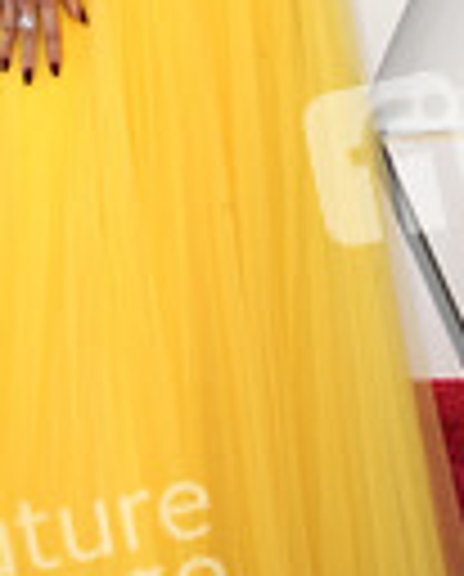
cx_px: 128
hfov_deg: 9.1
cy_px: -86
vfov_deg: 11.1
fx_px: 2908
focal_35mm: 170
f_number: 8
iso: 800
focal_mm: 58
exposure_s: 1/250
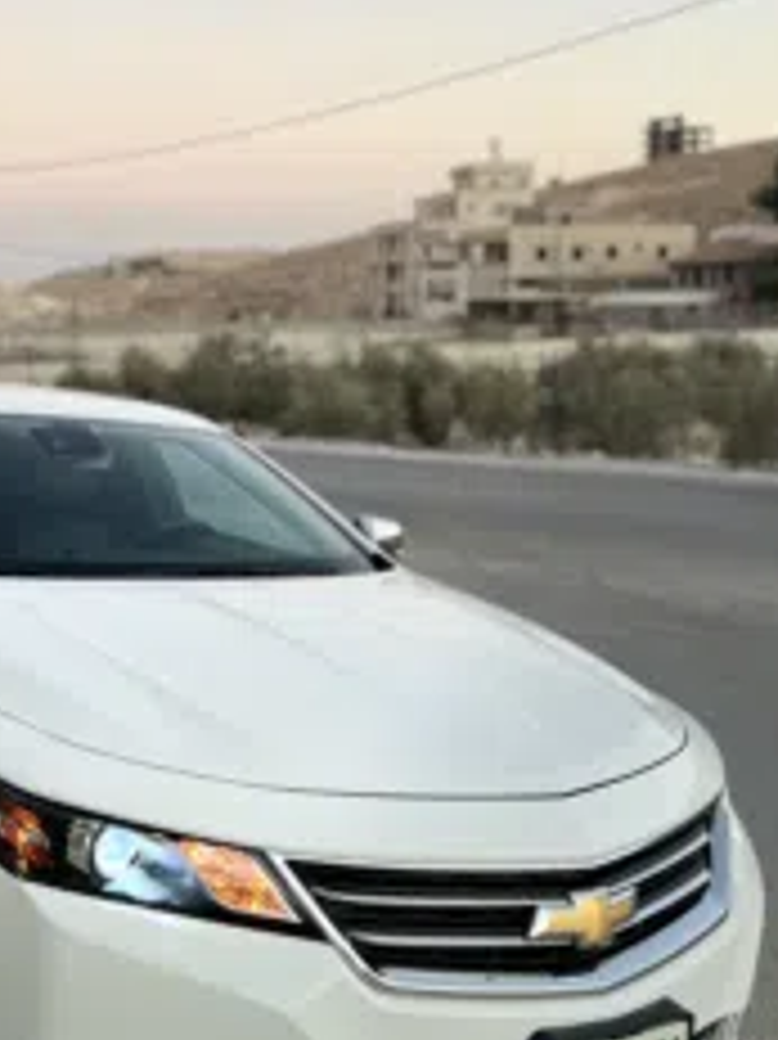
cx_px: 171
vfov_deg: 42.0
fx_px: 1350
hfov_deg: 31.4
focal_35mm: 45
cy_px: 459
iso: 64
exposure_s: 1/100
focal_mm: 5.7
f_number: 1.5
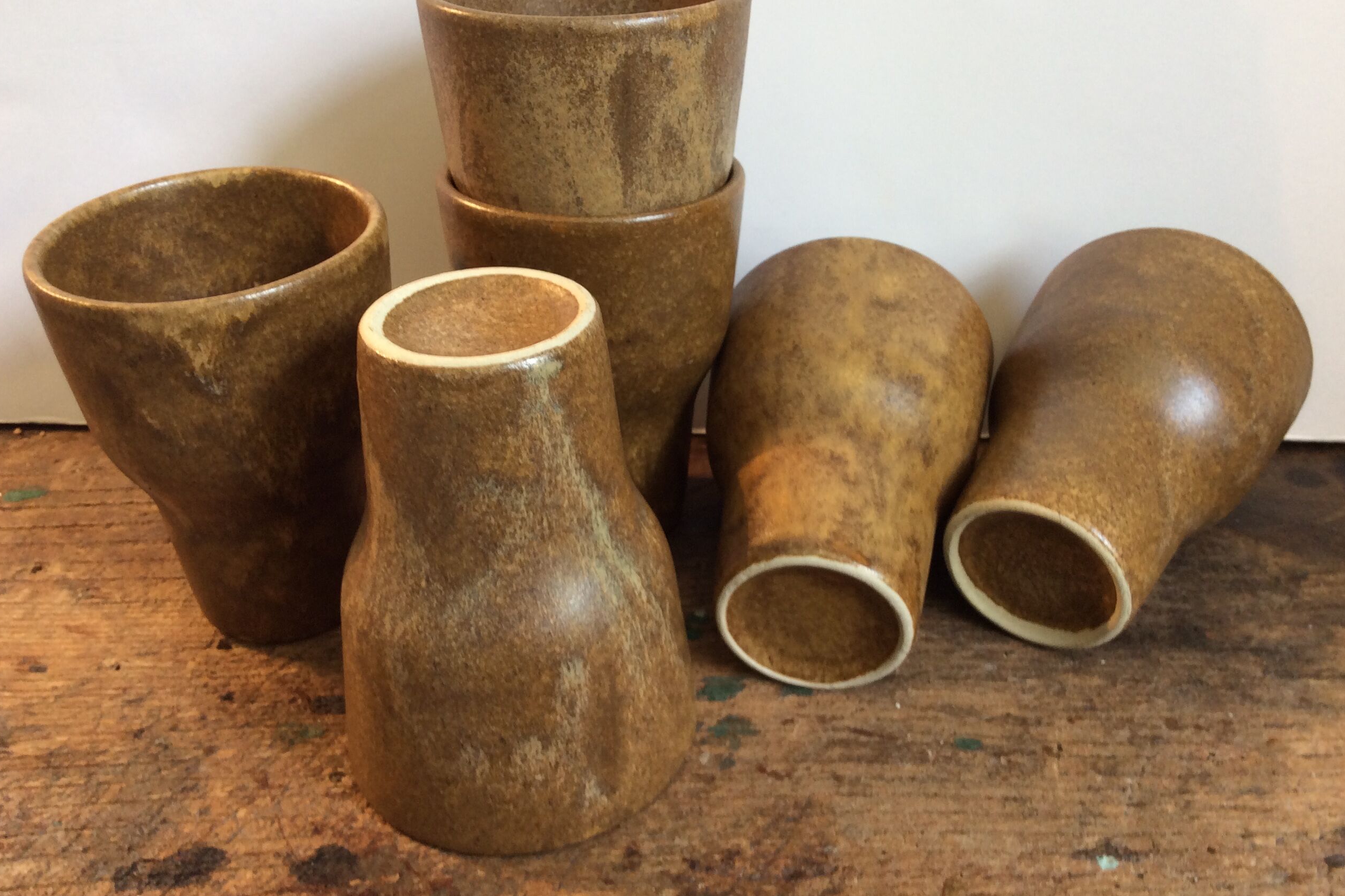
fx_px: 1270
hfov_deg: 55.8
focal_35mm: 34
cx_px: 674
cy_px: 412
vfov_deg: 38.9
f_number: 2.4
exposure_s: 1/25
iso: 40
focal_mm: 3.3
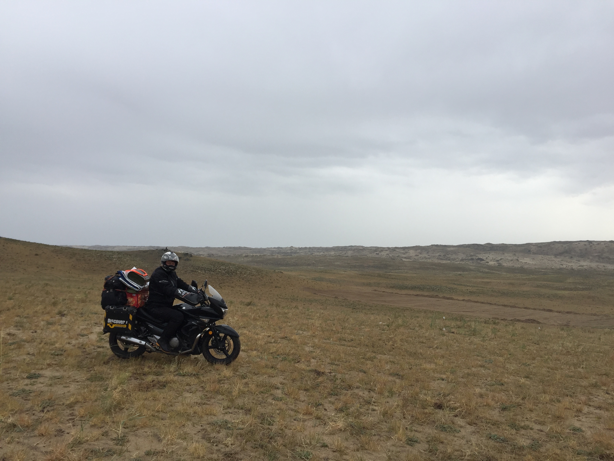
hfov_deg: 61.7
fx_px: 514
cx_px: 307
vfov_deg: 48.2
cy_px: 230
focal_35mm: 29
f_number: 2.2
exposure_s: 1/824
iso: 32
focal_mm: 4.15
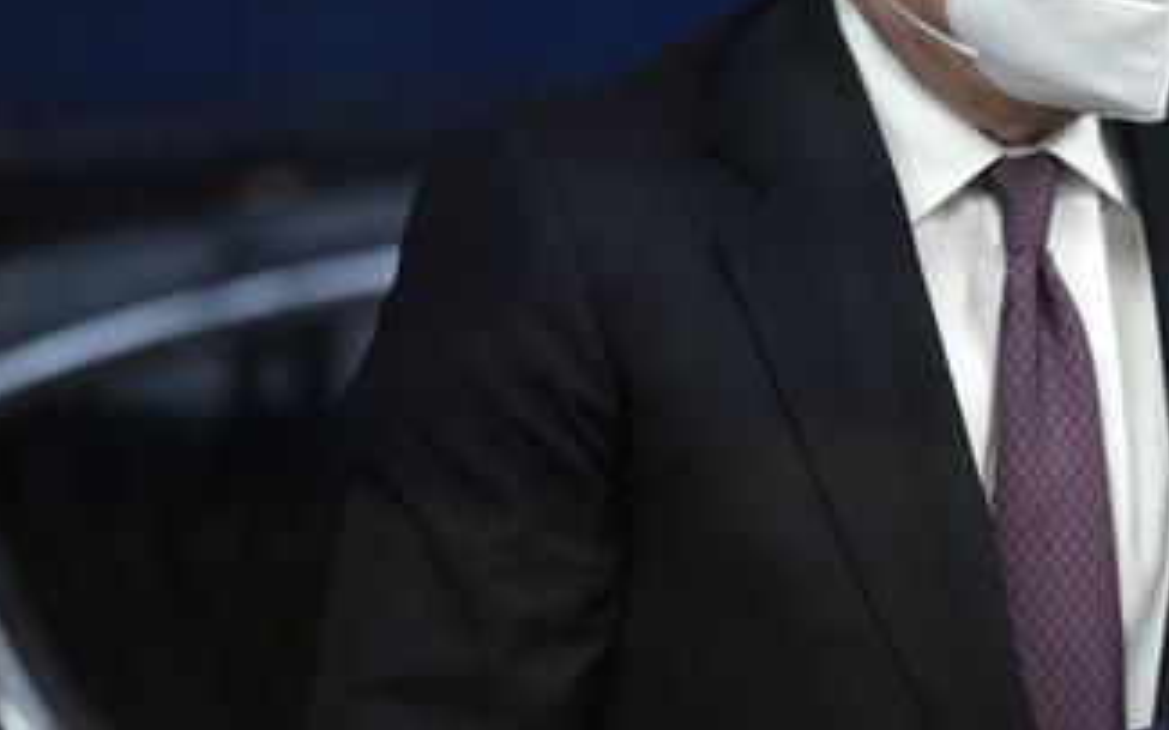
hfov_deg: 4.8
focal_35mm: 439
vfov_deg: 3.0
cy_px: 365
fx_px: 13984
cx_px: 1173
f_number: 2.8
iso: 800
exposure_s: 1/800
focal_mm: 200
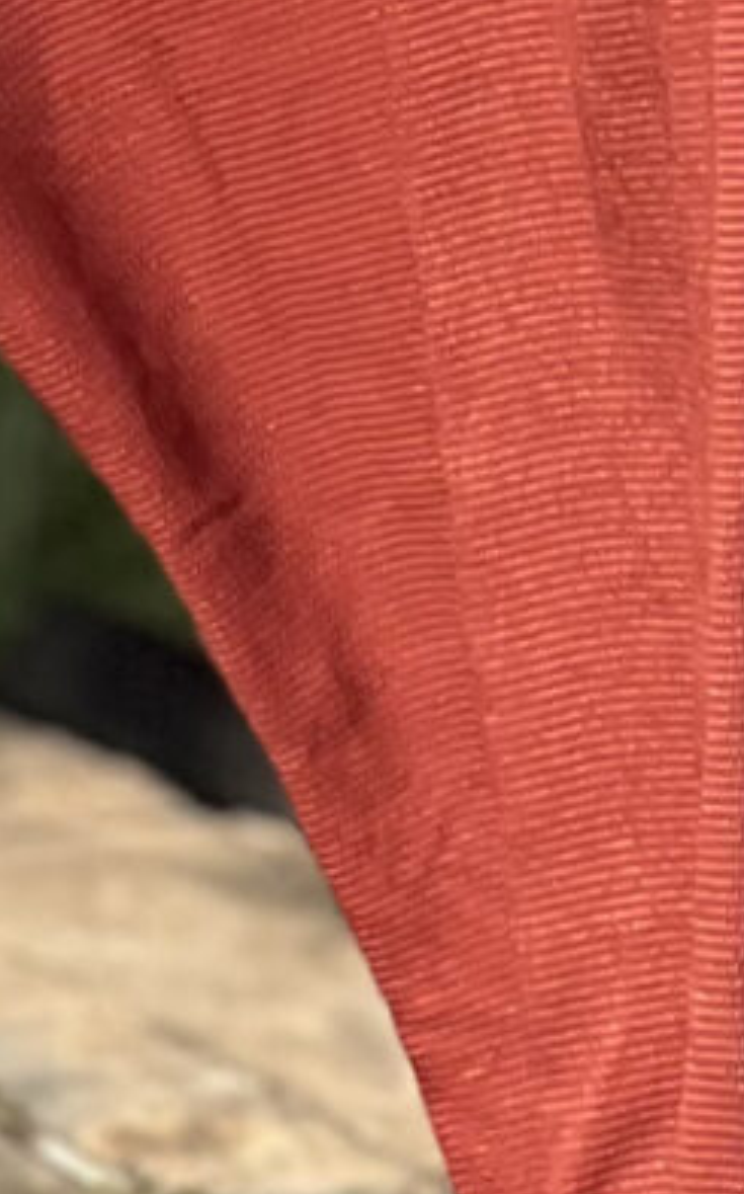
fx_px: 17291
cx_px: 771
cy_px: -1759
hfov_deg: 2.5
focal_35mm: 532
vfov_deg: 3.9
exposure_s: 1/204
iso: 25
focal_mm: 9
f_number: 2.8
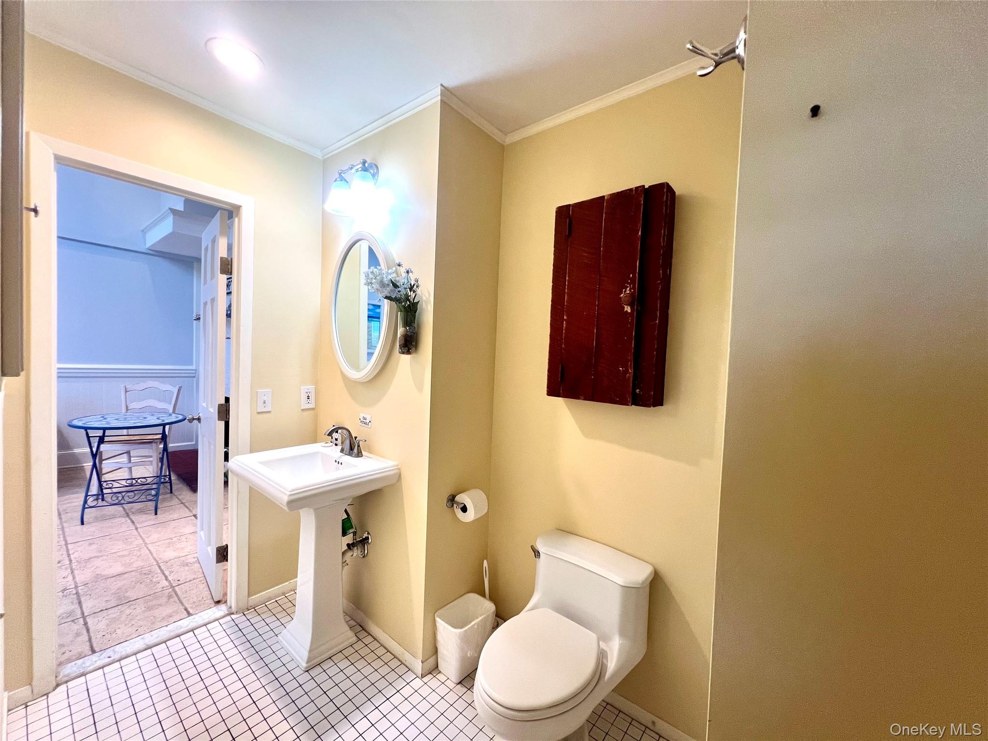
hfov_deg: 106.2
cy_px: 370
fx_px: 371
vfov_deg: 89.9
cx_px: 494
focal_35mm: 13
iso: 160
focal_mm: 1.57
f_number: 1.8
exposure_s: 1/120
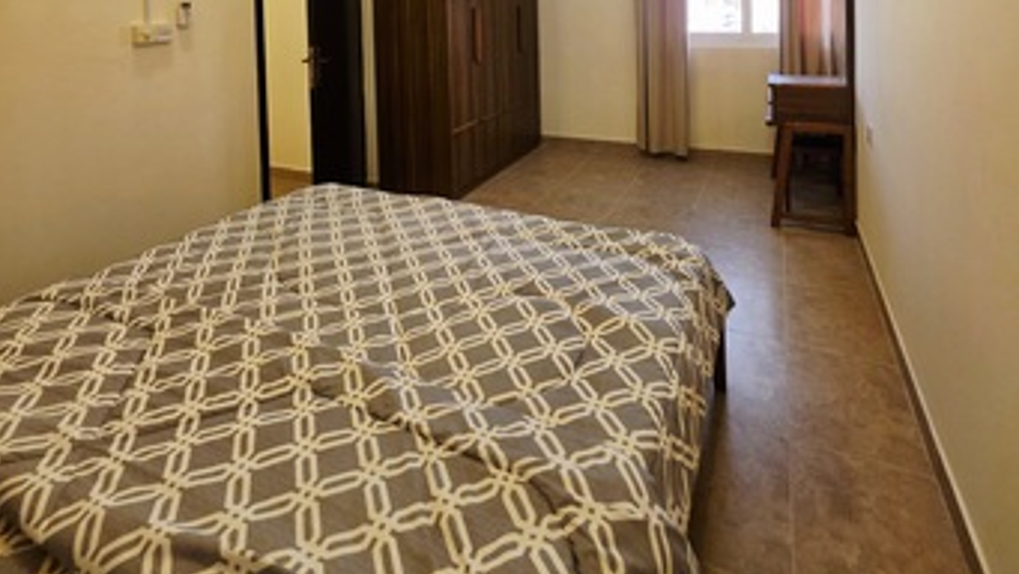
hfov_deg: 89.6
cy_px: 7
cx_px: 510
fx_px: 513
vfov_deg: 48.6
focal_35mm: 19
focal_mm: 2.2
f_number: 1.9
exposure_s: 1/101
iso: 160
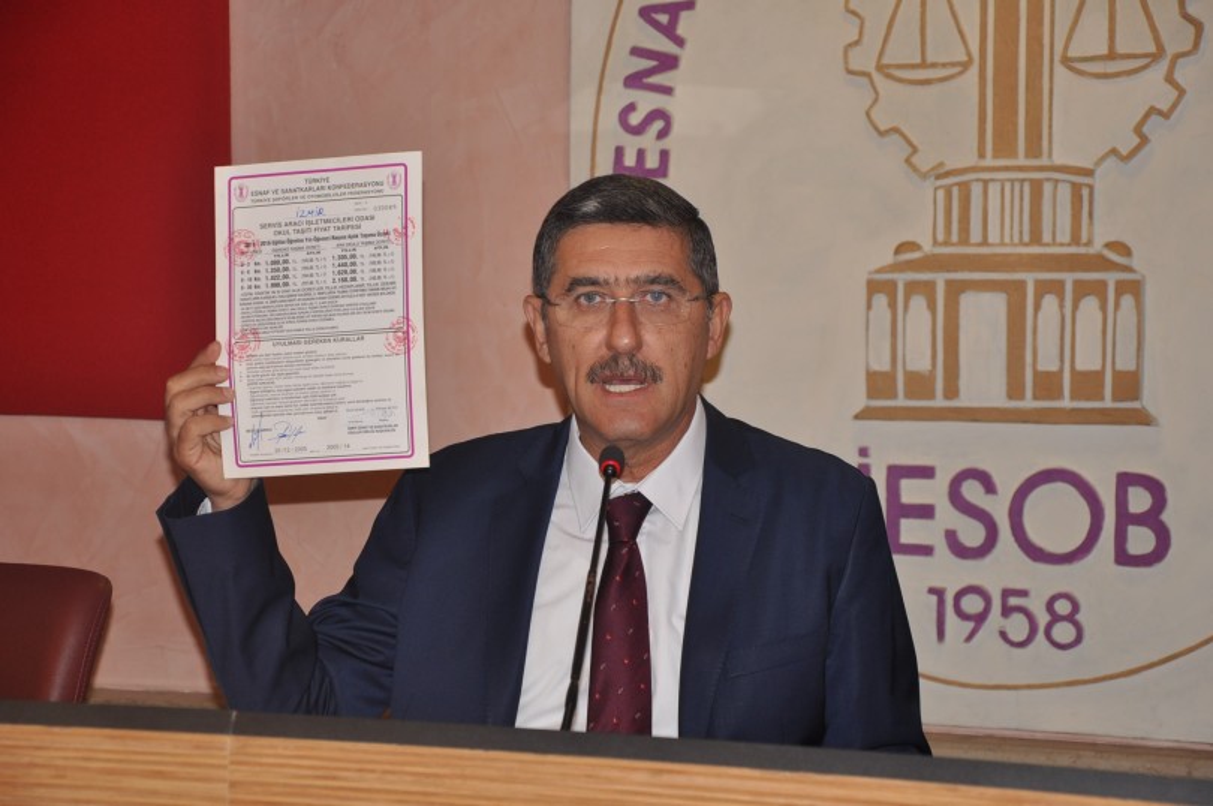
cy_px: 403
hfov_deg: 19.5
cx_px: 606
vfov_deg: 13.0
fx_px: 3534
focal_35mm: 105
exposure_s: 1/60
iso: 400
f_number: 5.3
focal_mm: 70
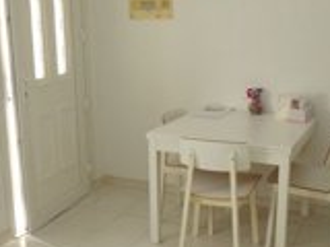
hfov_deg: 35.5
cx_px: 188
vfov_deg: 27.0
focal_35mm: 54
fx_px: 515
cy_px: 126
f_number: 3
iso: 100
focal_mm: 4.3
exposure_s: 1/50
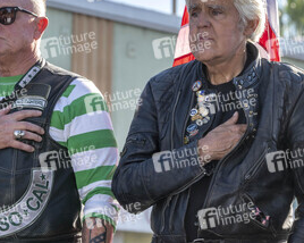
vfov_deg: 7.0
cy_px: 74
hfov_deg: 8.7
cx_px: 197
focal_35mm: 221
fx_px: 1987
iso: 400
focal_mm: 140
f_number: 9
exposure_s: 1/250
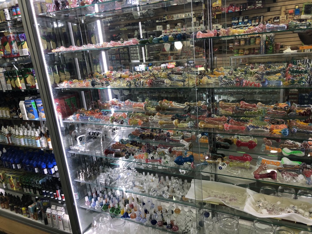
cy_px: 117
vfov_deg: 49.7
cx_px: 156
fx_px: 252
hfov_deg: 63.4
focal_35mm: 28
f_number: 1.8
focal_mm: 4
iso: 64
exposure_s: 1/120
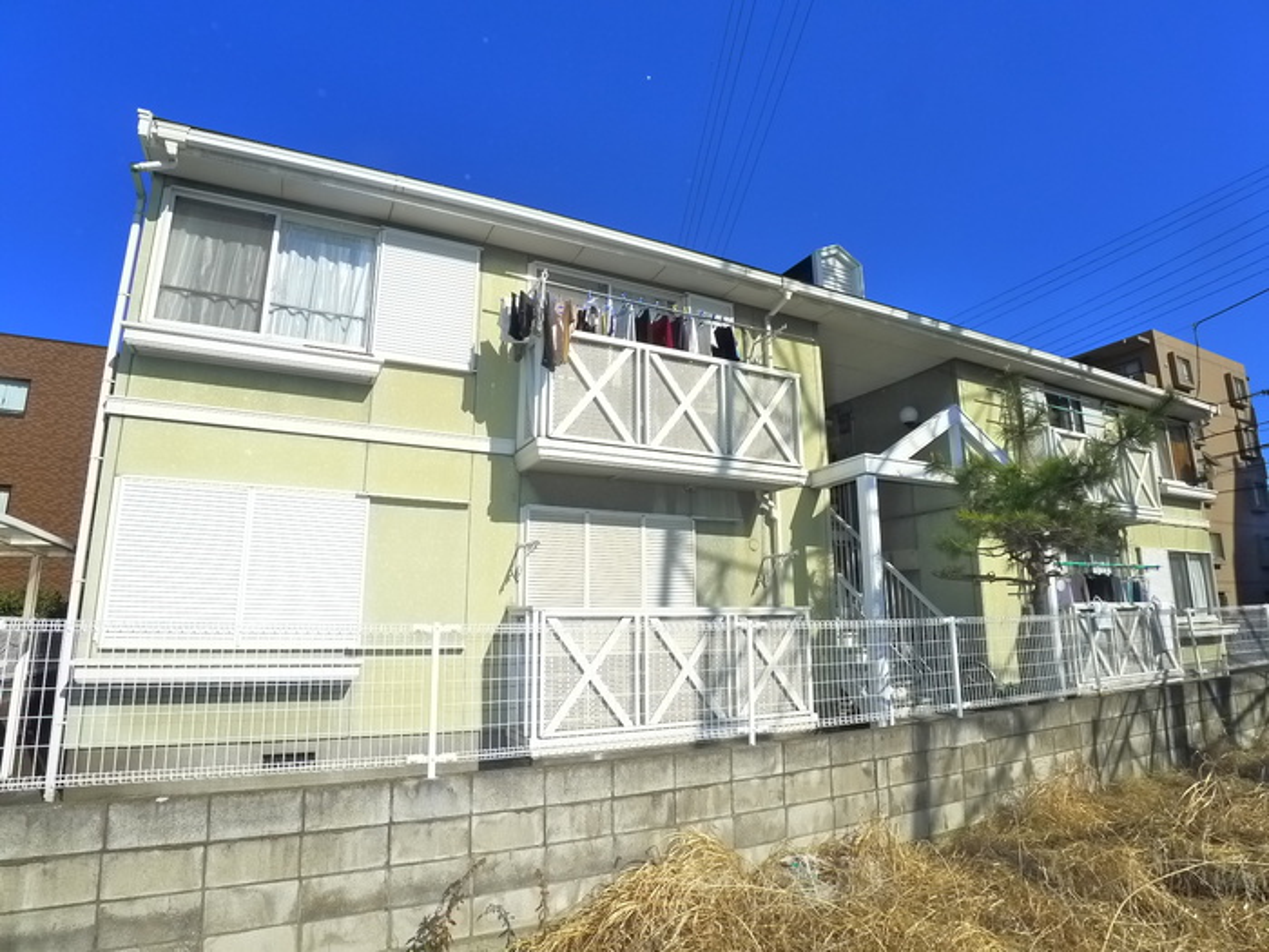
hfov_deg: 71.6
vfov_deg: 56.8
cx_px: 634
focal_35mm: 24
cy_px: 476
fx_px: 880
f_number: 4.5
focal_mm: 5.1
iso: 400
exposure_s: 1/1000
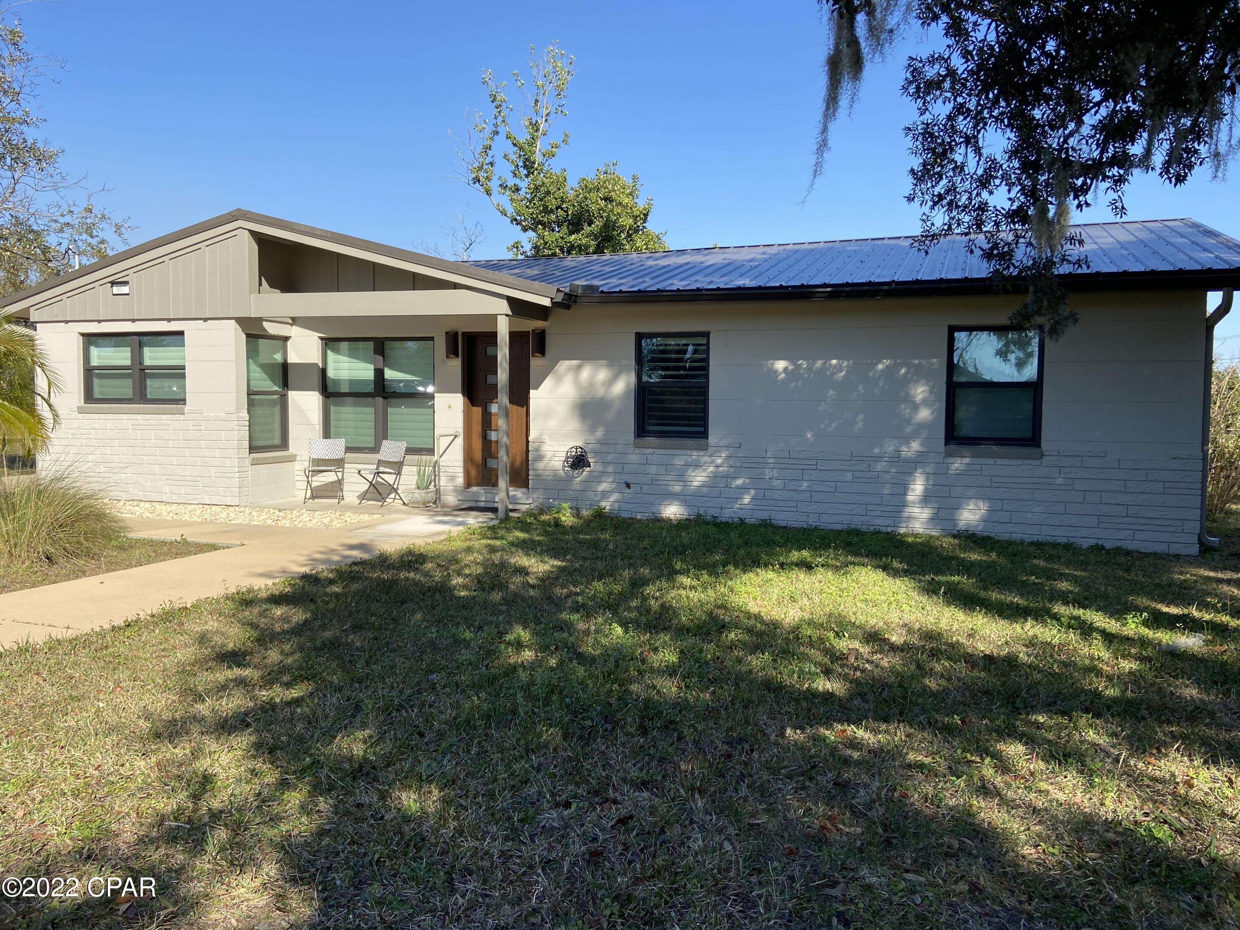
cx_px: 620
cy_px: 465
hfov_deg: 67.3
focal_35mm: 26
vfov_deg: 53.1
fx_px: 931
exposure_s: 1/1927
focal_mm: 4.25
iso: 32
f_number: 1.8
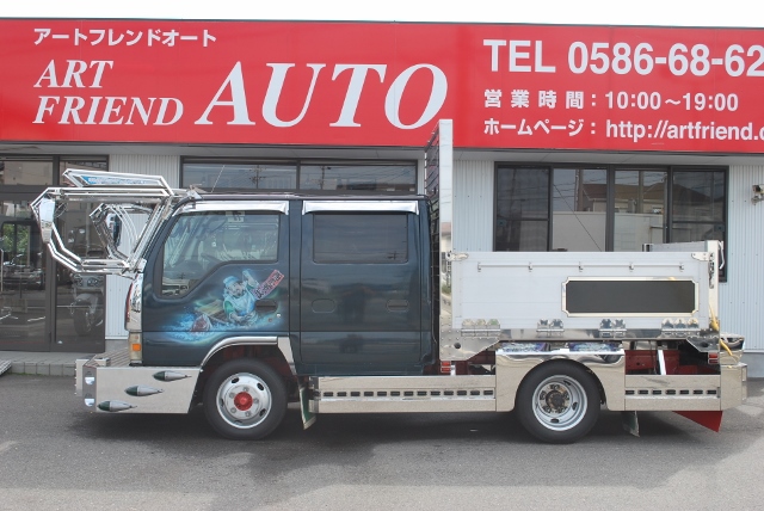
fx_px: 924
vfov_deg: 30.9
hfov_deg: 44.9
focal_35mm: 44
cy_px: 256
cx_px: 382
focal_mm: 29
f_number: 8
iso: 100
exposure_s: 1/100
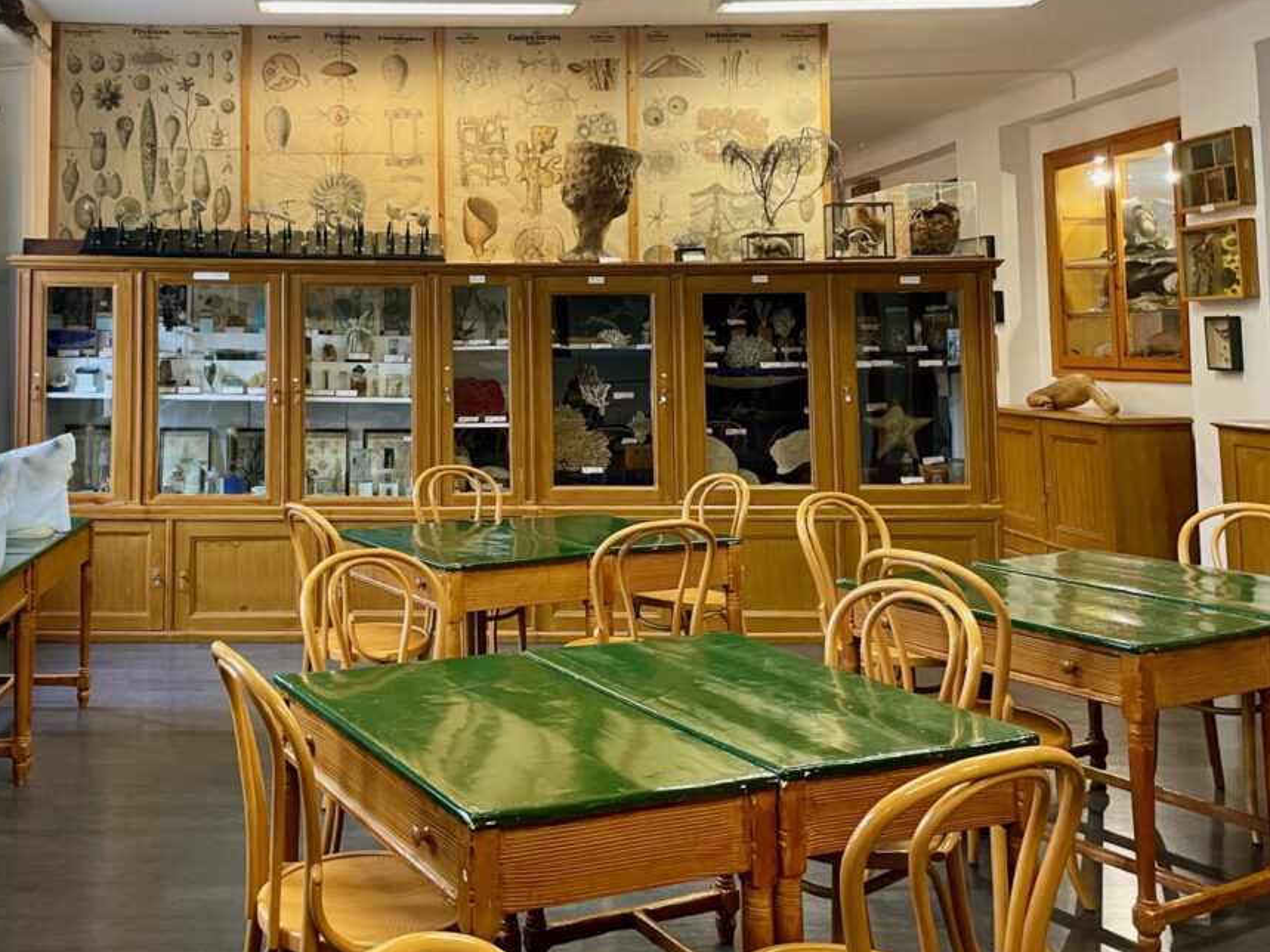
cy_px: 435
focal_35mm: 31
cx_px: 515
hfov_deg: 57.9
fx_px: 1137
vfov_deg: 45.4
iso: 200
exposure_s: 1/50
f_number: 1.6
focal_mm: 4.2
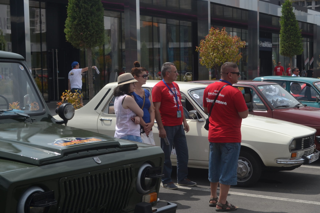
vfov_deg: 20.6
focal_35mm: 66
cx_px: 205
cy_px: 125
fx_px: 587
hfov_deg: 30.3
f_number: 8
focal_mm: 30
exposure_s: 1/250
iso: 100
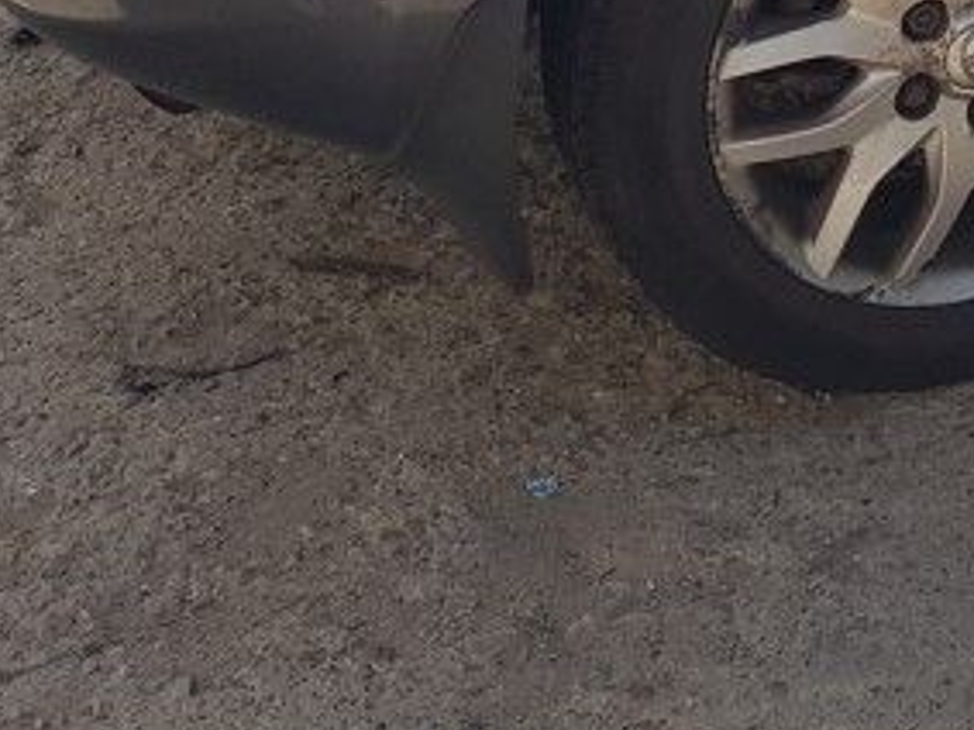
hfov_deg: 18.2
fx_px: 2644
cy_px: -496
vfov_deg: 14.2
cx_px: 1525
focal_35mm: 94
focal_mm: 4.2
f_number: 1.7
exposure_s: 1/964
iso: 40
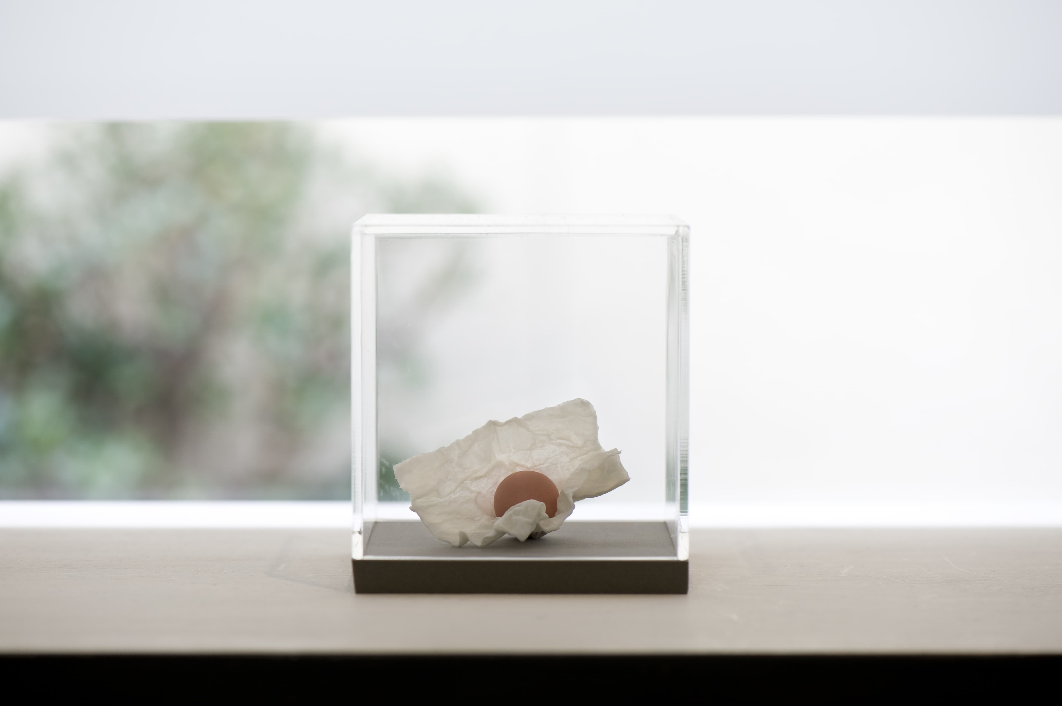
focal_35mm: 105
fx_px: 3095
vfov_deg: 13.0
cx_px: 531
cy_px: 353
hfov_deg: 19.5
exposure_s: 1/50
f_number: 6.3
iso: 200
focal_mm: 105
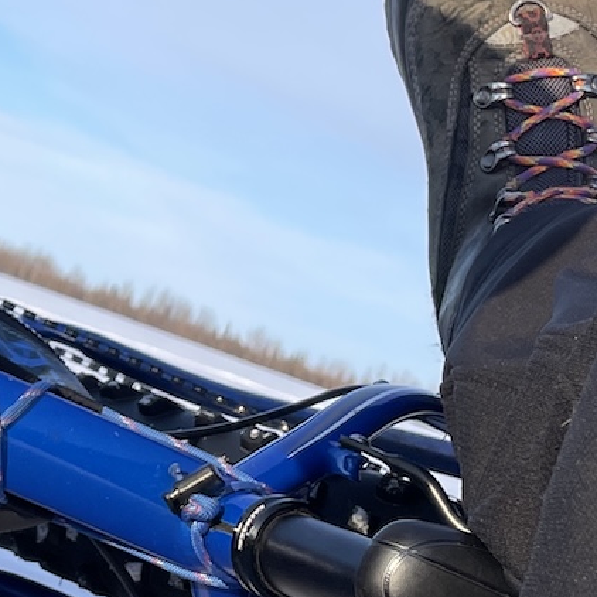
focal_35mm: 109
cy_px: 27
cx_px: -320
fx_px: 2127
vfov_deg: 15.7
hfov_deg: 14.8
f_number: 1.6
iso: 32
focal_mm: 4.2
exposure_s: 1/2053
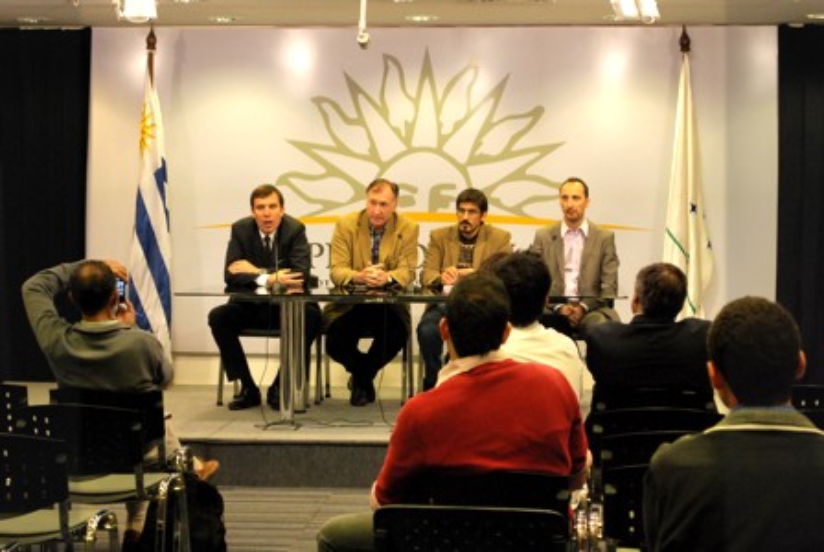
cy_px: 276
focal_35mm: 82
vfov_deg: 16.6
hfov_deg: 24.6
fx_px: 1891
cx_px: 412
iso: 1000
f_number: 5.6
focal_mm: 55
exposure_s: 1/60
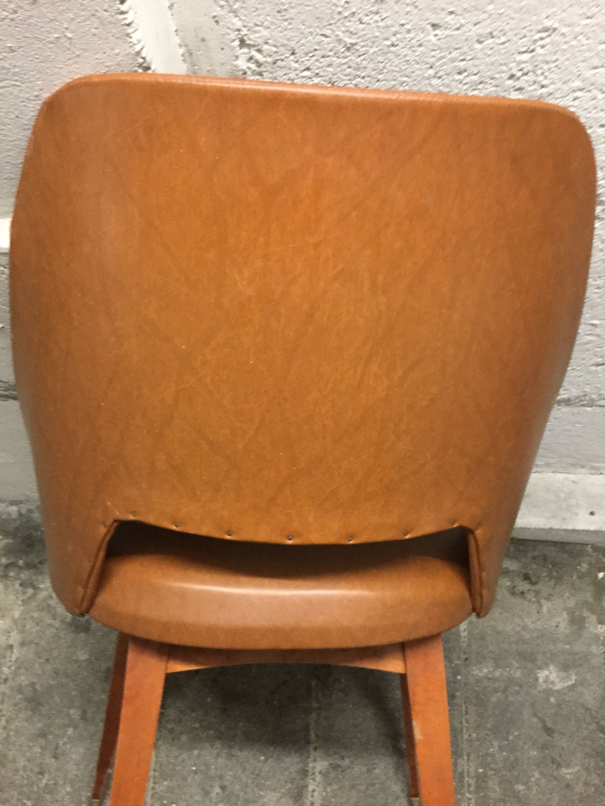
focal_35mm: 31
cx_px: 302
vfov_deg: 58.4
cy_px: 403
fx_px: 722
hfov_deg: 45.4
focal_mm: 3.3
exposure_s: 1/17
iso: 200
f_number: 2.4
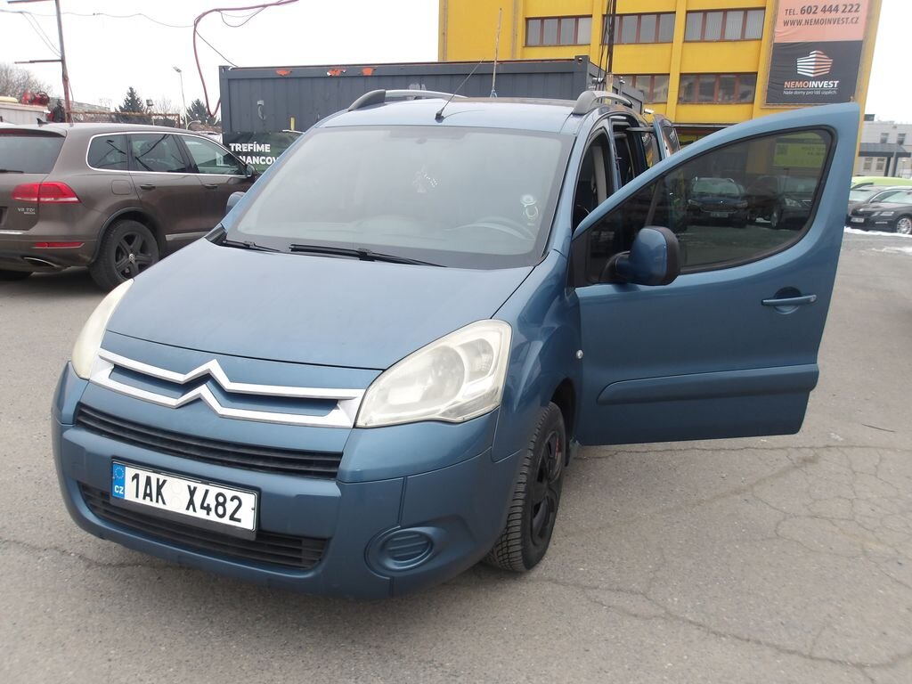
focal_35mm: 27
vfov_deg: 51.4
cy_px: 342
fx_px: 711
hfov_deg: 65.3
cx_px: 456
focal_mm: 4.9
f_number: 3
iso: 100
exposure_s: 1/68
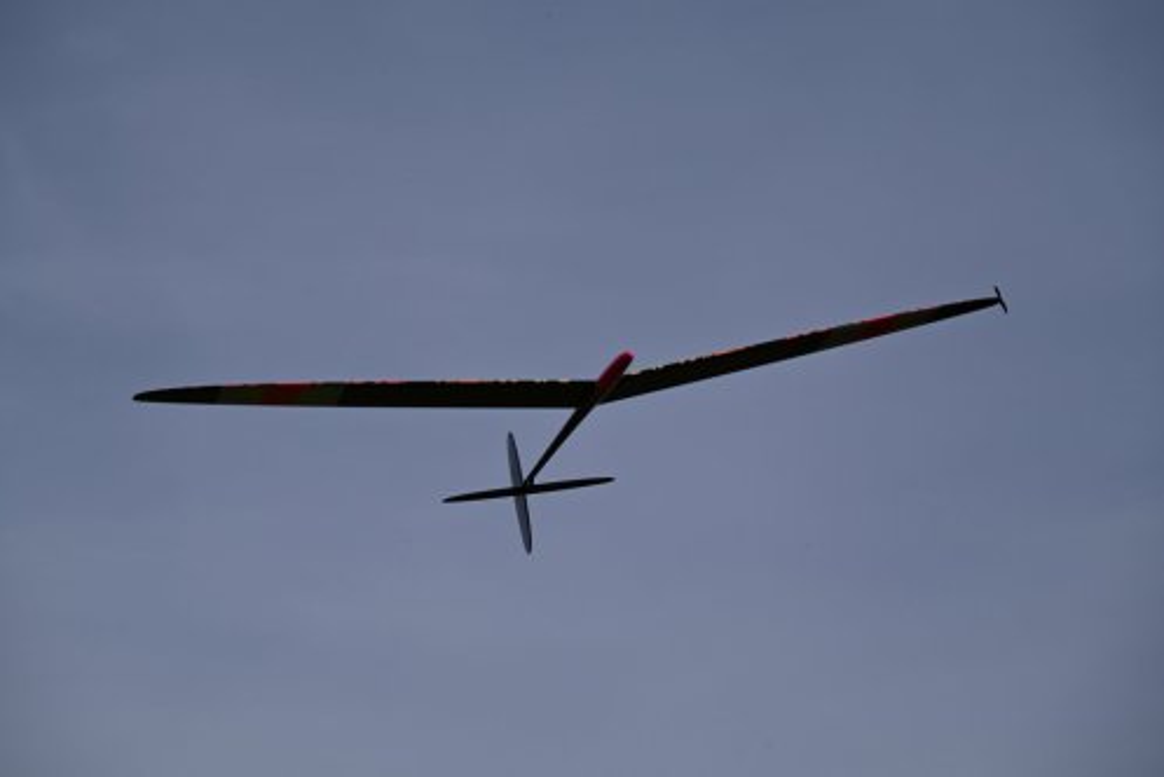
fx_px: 3235
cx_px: 582
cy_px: 388
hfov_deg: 20.4
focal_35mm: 100
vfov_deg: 13.7
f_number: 11
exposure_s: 1/2000
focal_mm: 100
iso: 320
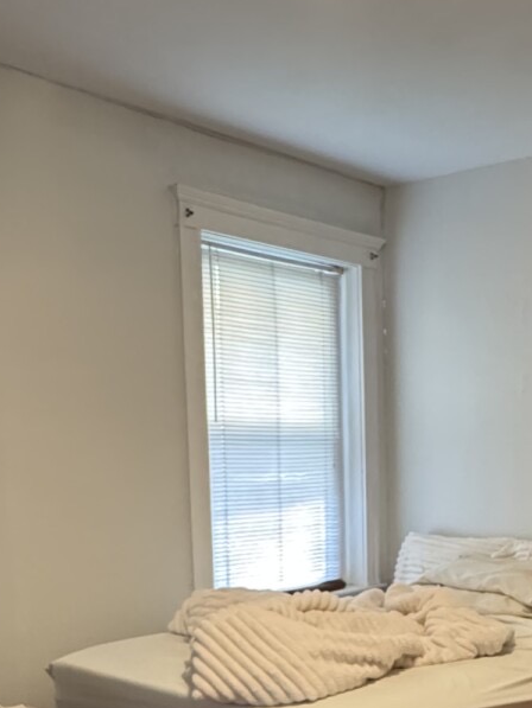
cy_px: 563
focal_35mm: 48
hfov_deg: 29.1
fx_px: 983
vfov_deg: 38.2
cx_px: 476
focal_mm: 2.22
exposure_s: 1/60
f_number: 2.2
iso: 800
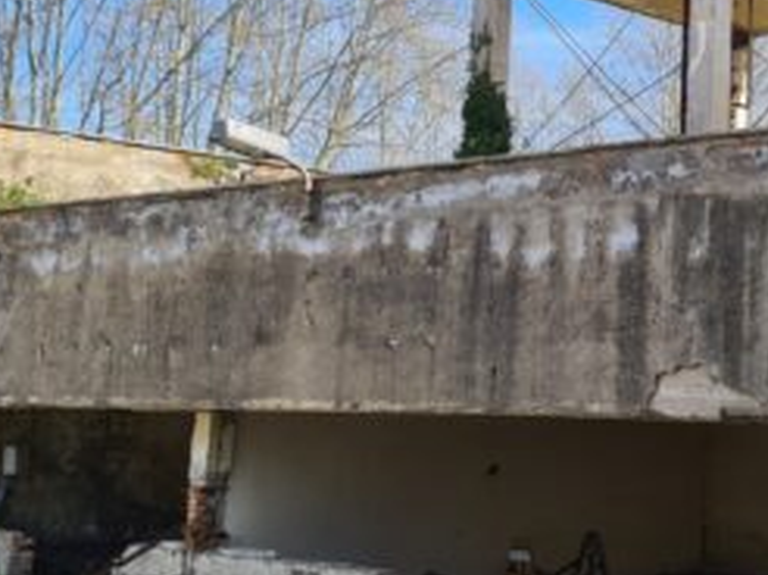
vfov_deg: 19.8
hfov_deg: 24.2
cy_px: 220
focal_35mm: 74
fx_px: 1640
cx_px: 899
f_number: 1.8
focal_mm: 5.4
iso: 50
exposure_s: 1/1748
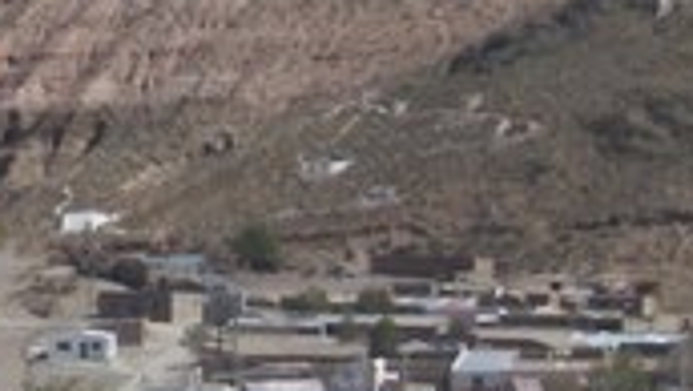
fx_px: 7594
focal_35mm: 413
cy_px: -4
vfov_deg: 2.9
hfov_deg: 5.2
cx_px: -250
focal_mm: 16.8
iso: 80
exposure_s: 1/234
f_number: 8.7
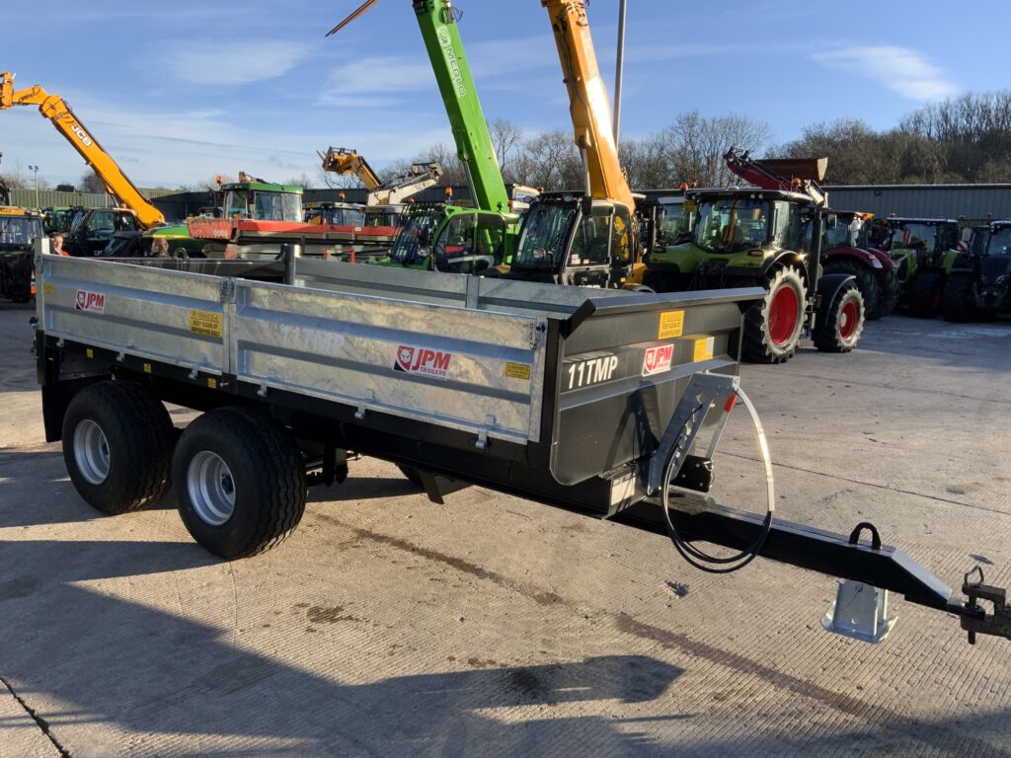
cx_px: 506
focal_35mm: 29
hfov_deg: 61.7
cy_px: 379
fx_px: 847
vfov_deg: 48.2
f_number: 1.8
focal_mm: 3
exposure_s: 1/816
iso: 16
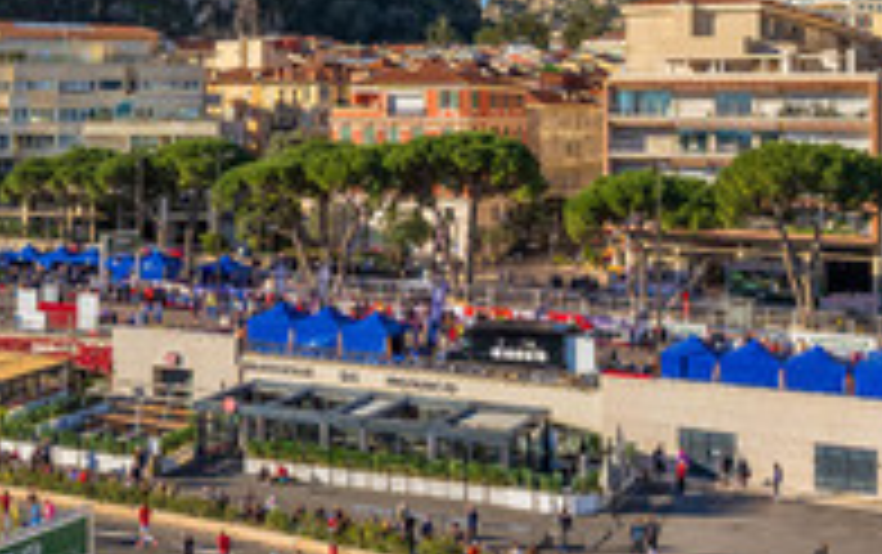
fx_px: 1155
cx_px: 310
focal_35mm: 48
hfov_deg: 41.4
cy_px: 450
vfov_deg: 26.4
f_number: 2.8
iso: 100
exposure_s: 1/1600
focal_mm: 8.4
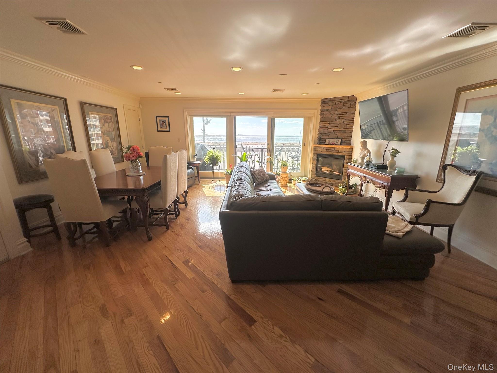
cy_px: 186
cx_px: 248
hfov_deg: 102.1
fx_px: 201
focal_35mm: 14
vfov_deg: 85.7
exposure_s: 1/483
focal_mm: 2.22
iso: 40
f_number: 2.2
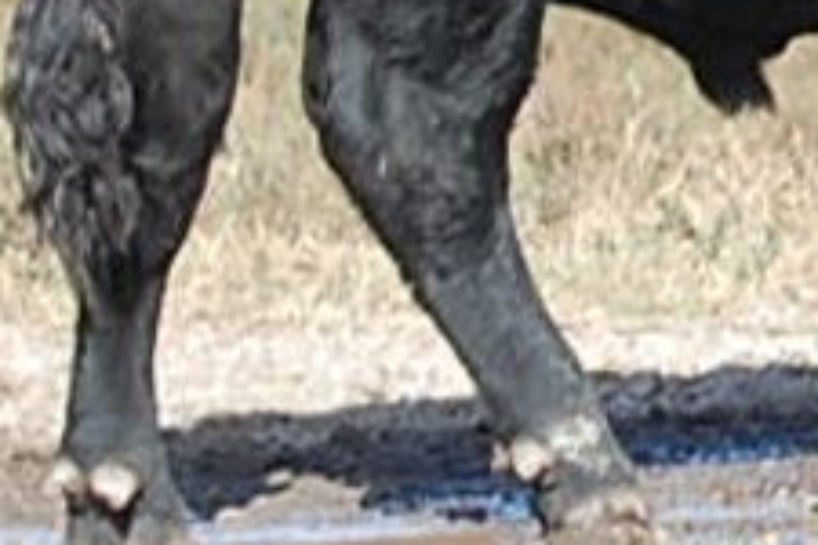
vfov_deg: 2.2
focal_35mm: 625
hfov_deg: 3.3
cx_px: 2165
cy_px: -489
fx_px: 14195
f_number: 7.1
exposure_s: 1/200
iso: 200
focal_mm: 55
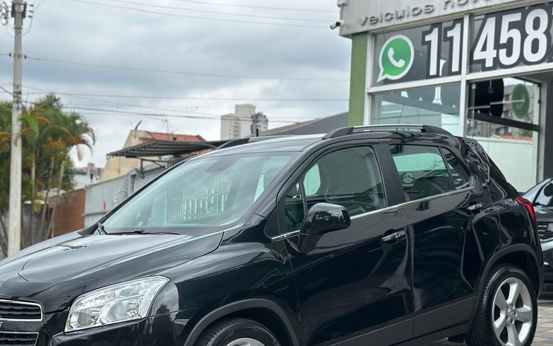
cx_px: 242
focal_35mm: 62
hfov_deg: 32.9
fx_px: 934
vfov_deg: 20.8
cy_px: 253
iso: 80
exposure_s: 1/1848
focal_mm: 6.86
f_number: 1.78
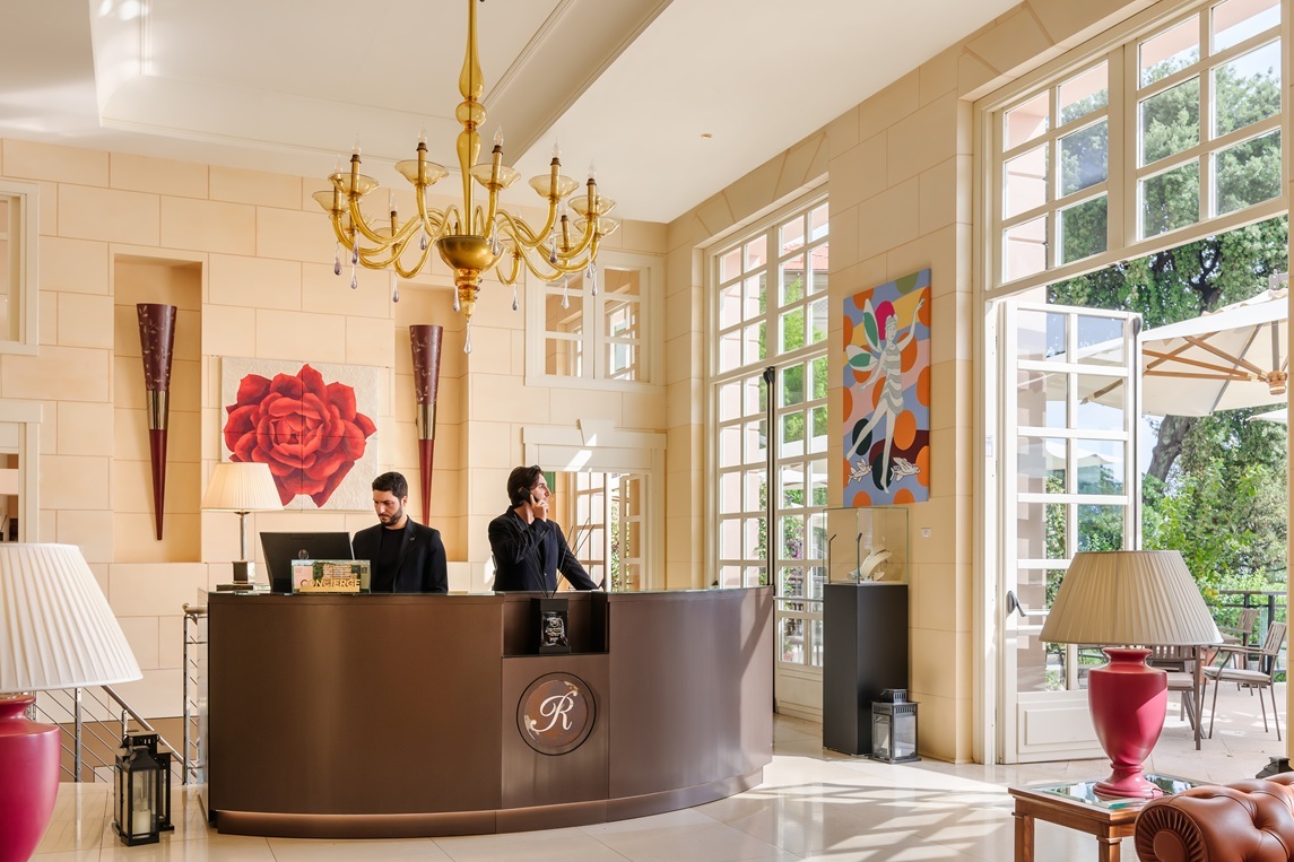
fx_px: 1150
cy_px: 564
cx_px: 666
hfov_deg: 58.7
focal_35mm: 32
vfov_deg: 40.7
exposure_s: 1/200
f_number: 5
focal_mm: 19
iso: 64
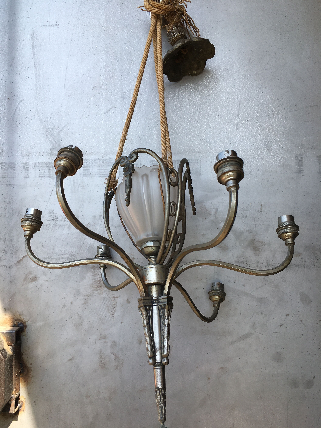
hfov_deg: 48.2
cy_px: 214
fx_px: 359
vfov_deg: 61.7
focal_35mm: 29
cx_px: 160
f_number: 2.2
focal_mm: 4.15
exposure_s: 1/534
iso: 25
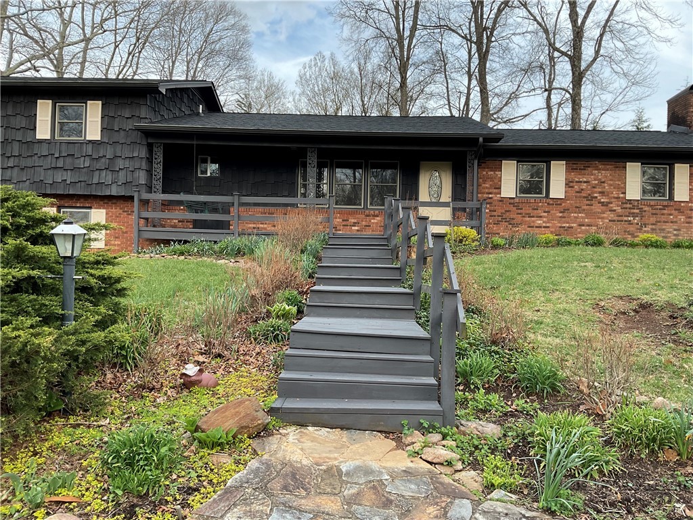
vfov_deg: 48.2
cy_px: 260
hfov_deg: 61.7
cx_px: 346
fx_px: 581
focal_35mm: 29
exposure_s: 1/176
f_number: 1.8
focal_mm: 3
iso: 16
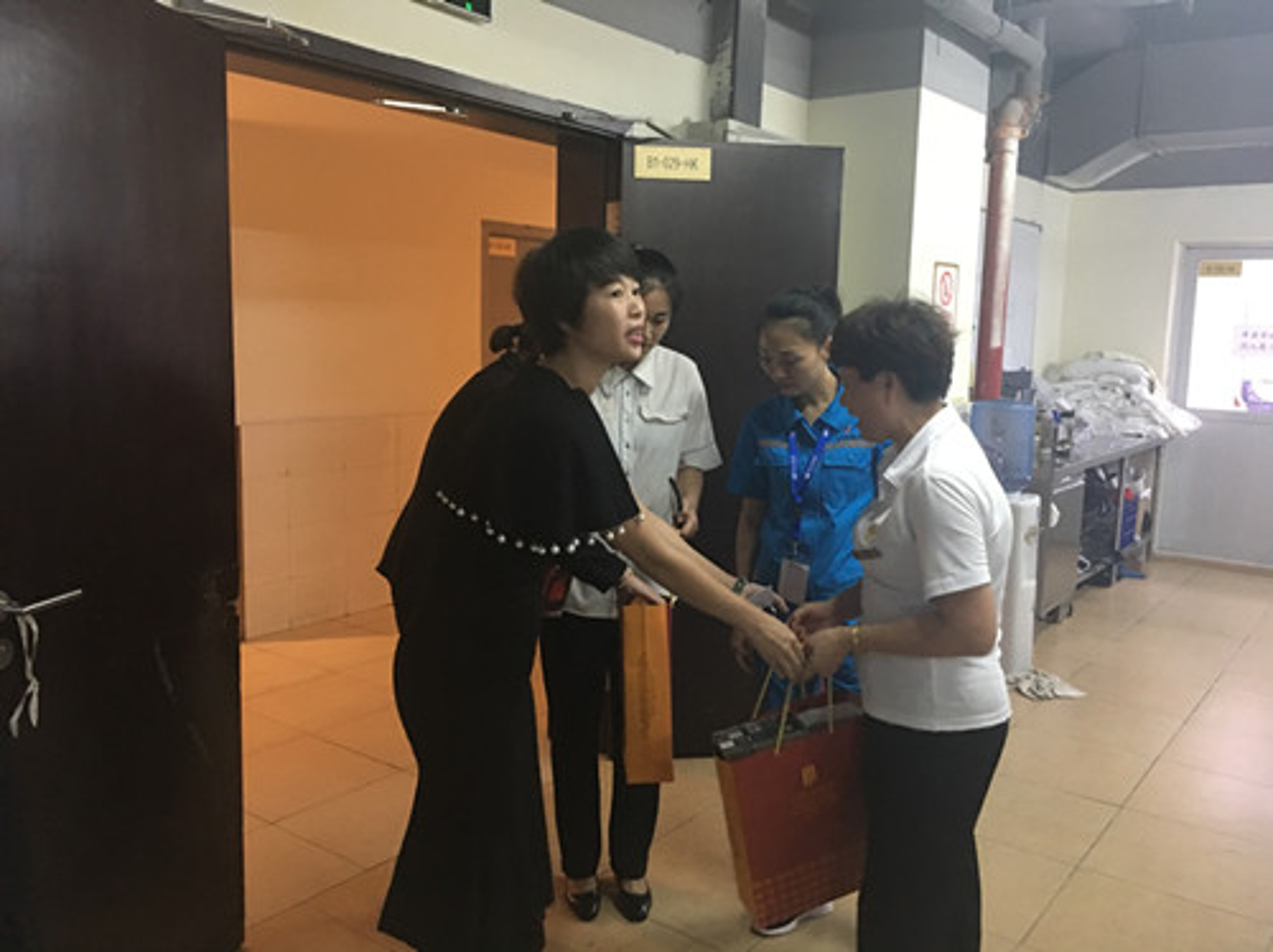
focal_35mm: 29
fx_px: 1065
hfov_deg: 61.7
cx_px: 636
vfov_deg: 48.2
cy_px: 476
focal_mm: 4.15
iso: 100
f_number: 2.2
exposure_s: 1/8
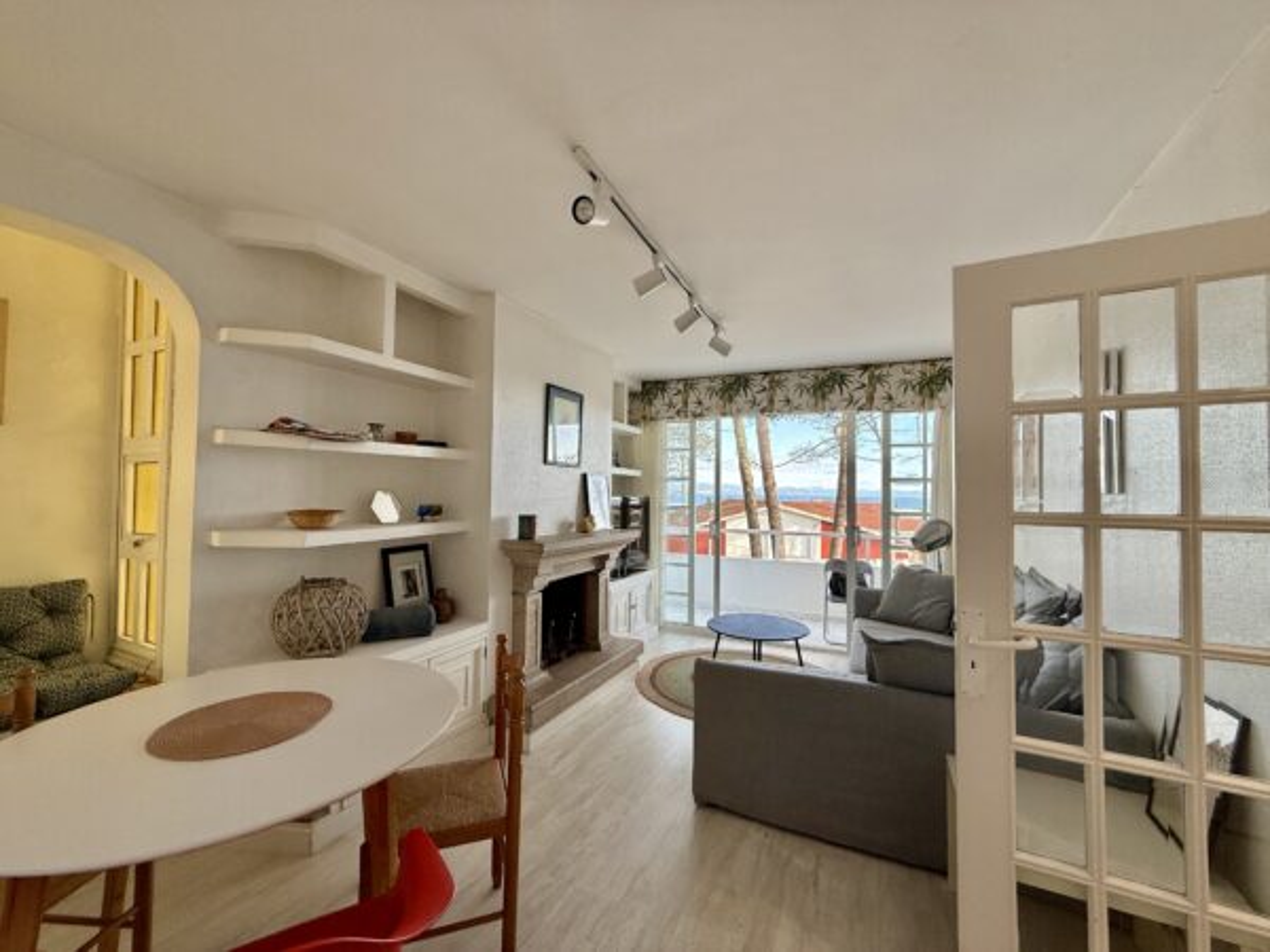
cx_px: 635
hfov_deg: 102.1
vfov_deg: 85.7
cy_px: 476
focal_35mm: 14
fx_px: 514
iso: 64
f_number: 2.2
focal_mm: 2.22
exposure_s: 1/161
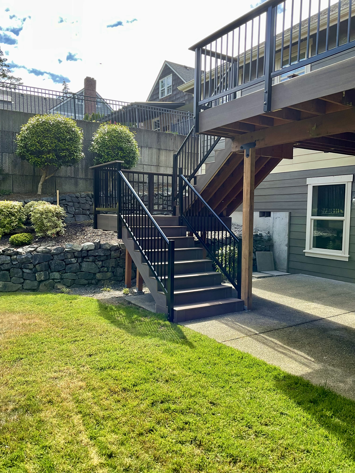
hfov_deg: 48.2
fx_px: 397
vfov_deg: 61.7
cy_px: 236
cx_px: 178
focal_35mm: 29
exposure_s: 1/397
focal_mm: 3
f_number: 1.8
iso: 16
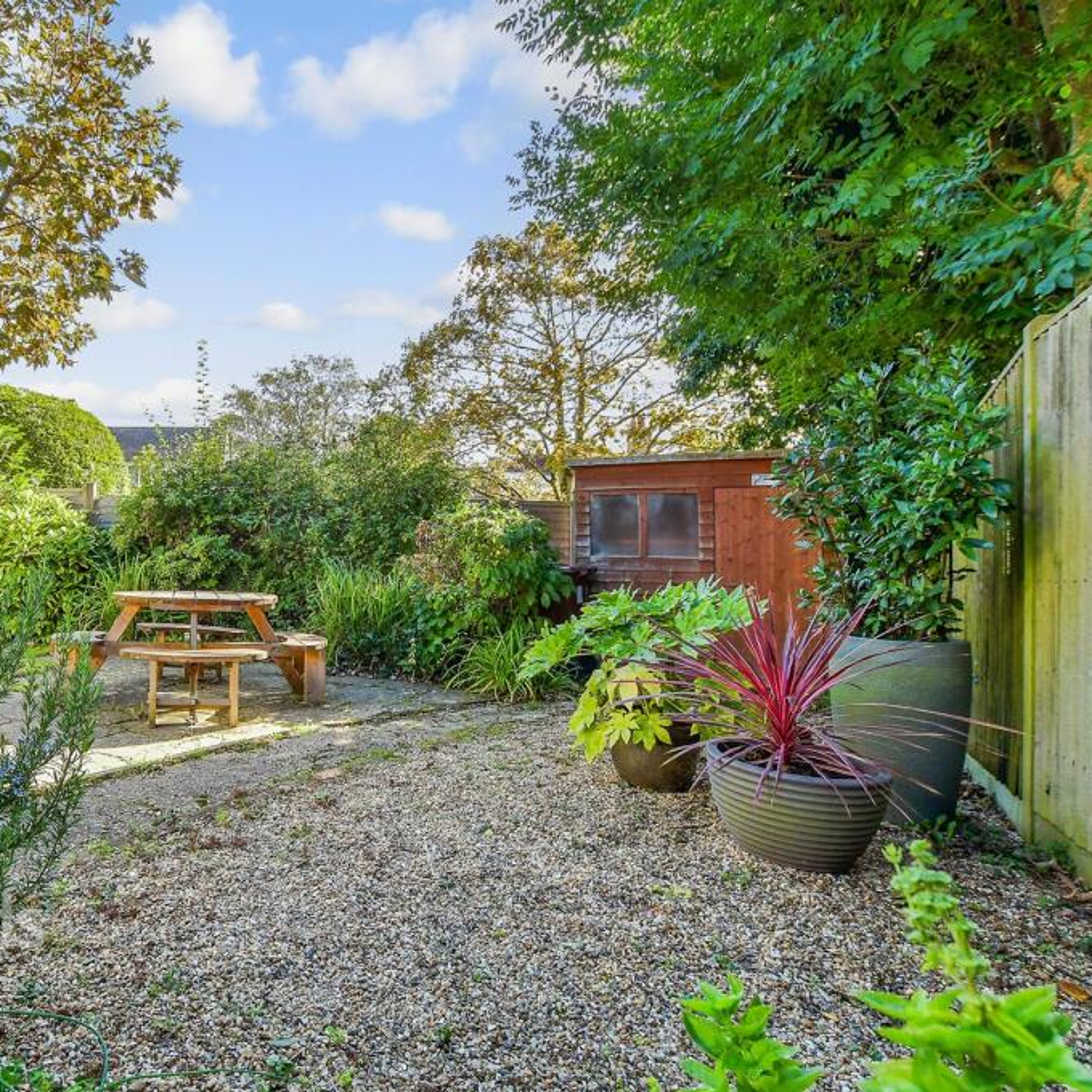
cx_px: 300
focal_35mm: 32
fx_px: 1142
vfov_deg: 51.1
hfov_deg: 49.5
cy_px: 547
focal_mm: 17
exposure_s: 1/60
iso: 160
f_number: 8
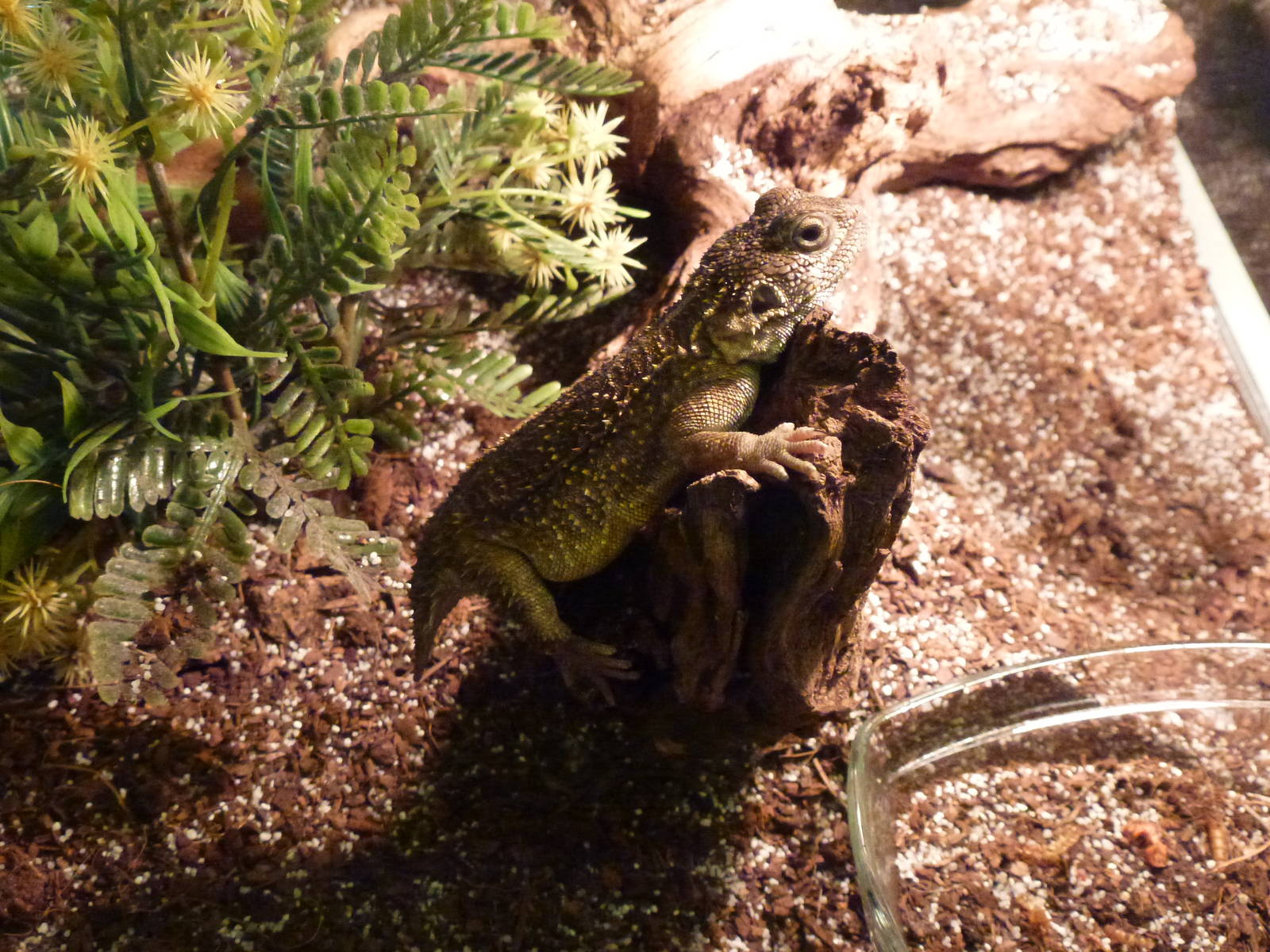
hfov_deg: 42.1
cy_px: 476
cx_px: 635
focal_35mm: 45
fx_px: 1651
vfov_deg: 32.2
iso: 800
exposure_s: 1/40
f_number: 4
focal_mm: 8
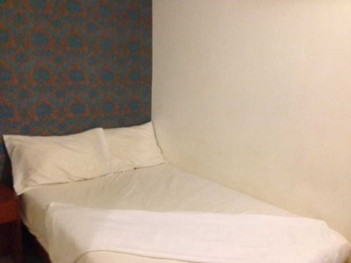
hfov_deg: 55.4
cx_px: 176
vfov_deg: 42.9
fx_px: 335
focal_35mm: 33
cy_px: 132
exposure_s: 1/15
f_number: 2.4
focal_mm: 4.13
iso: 500
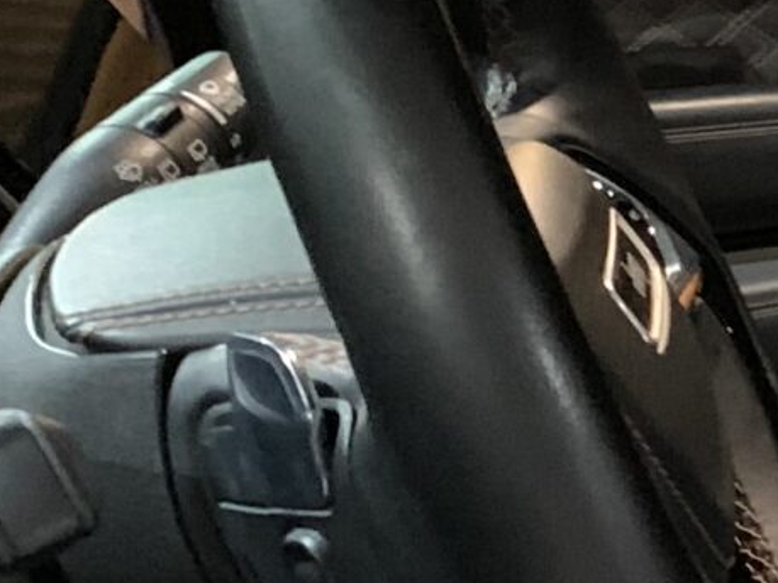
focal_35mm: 145
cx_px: 1602
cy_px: 329
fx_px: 3258
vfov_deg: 10.2
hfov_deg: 12.0
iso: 800
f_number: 1.8
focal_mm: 4.25
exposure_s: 1/15
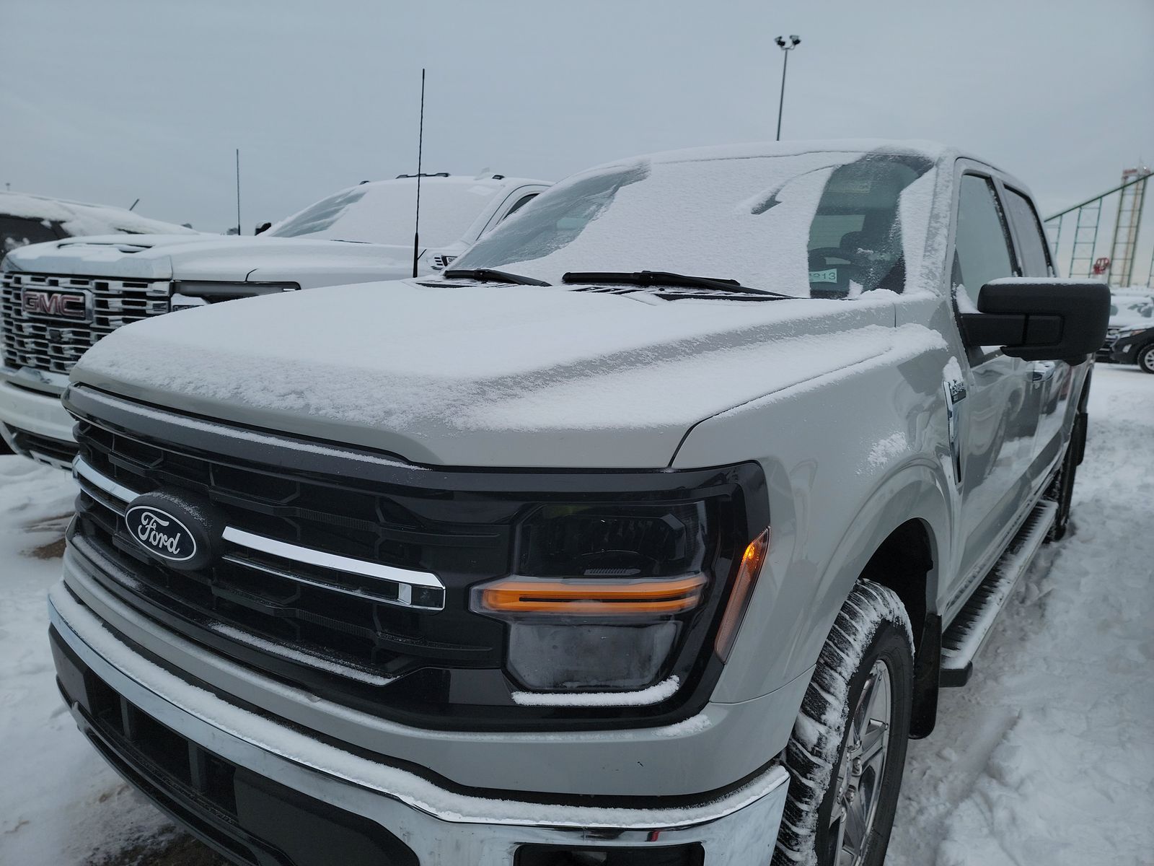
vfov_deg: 56.8
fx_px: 800
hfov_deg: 71.6
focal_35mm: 24
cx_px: 577
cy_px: 433
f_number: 1.8
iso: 50
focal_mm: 6.7
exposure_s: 1/192
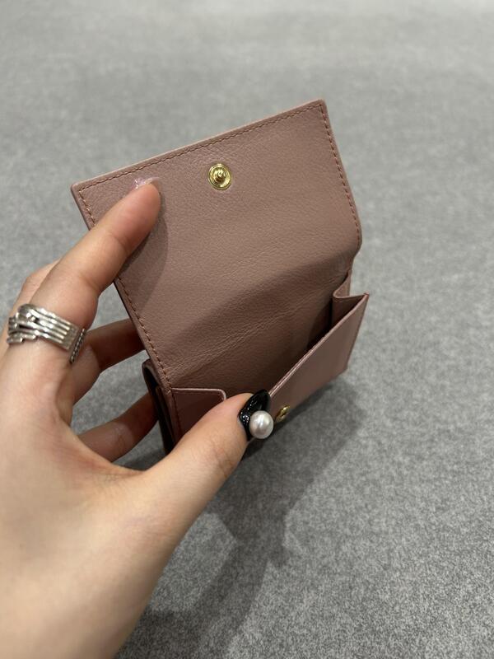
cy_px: 330
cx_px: 247
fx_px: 495
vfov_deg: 67.3
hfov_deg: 53.1
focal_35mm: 26
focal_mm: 5.7
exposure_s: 1/120
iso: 64
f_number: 1.5
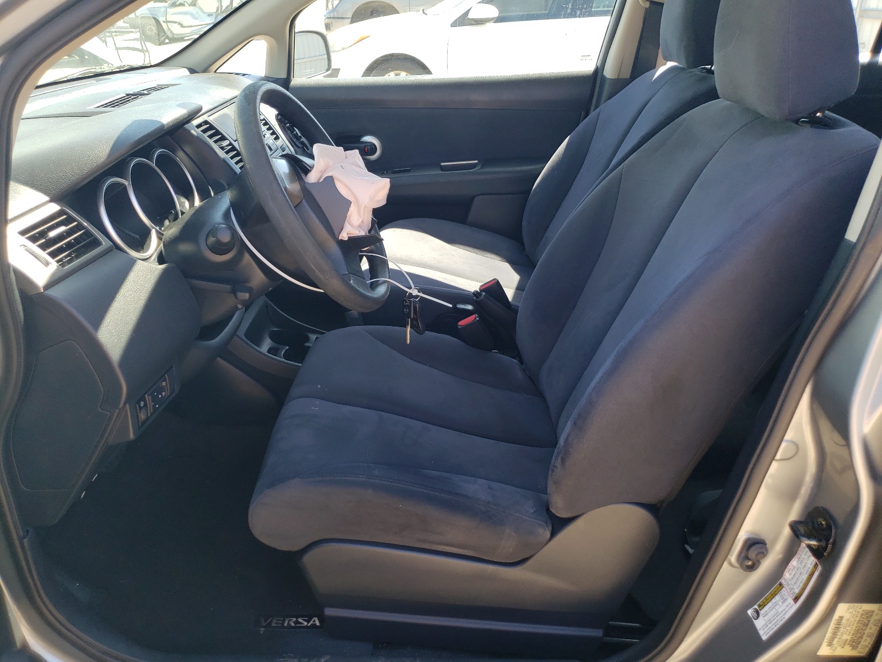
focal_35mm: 26
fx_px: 662
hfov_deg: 67.3
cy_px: 331
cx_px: 441
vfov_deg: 53.1
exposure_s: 1/303
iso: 50
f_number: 1.5
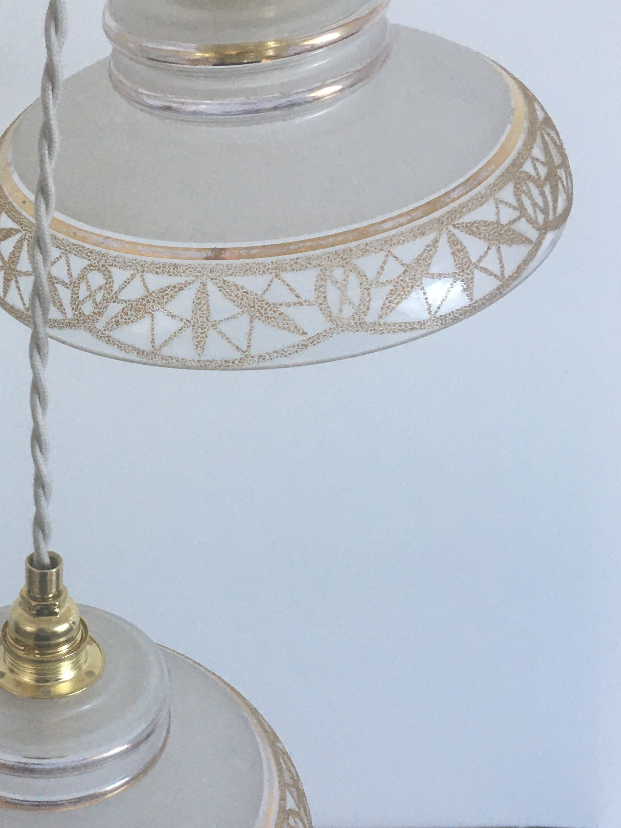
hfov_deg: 26.4
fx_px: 1292
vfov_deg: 35.5
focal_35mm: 54
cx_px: 96
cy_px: 470
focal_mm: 4.15
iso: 50
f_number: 2.2
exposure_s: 1/33
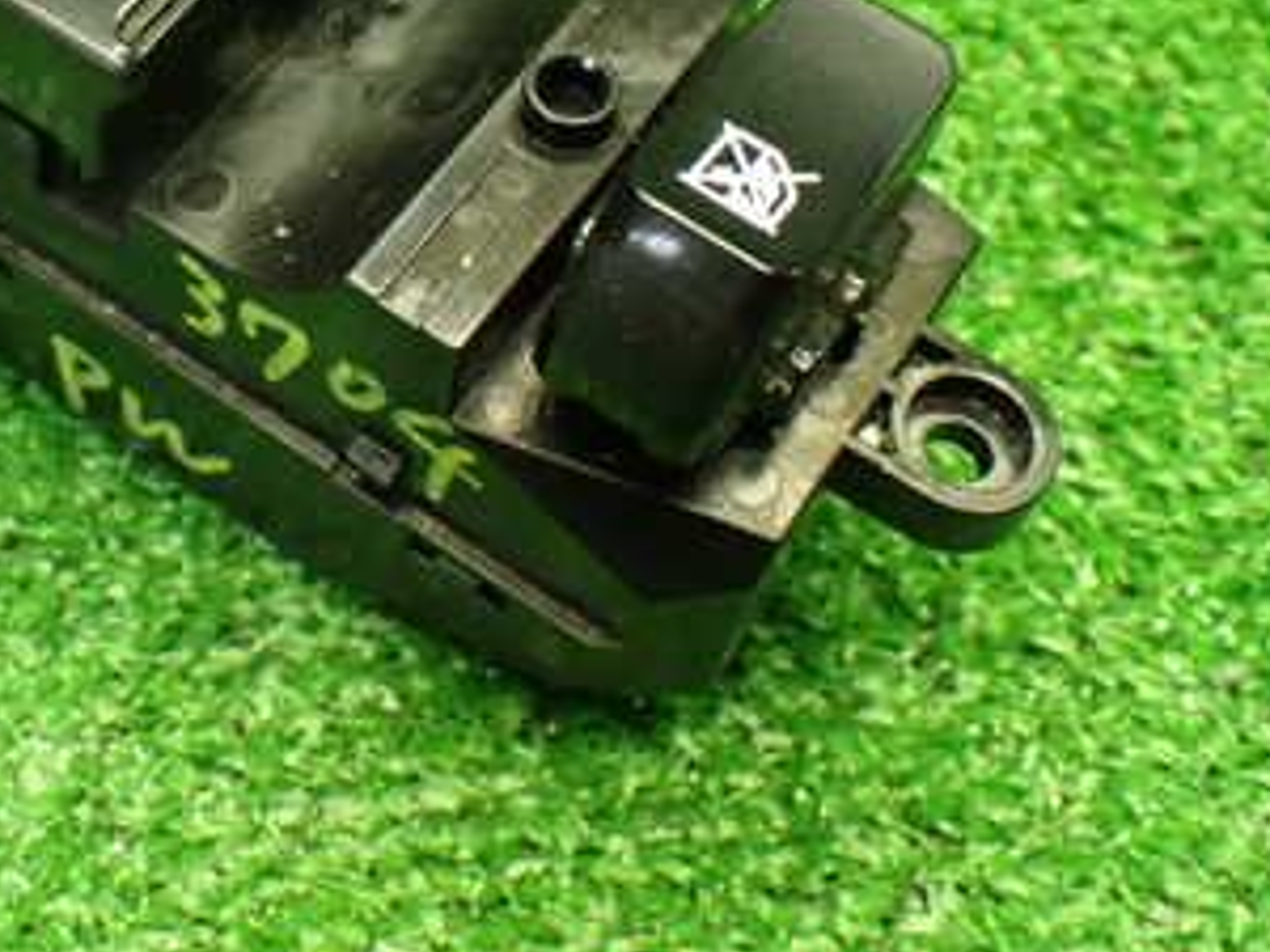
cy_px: 114
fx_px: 2201
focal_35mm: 60
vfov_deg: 23.8
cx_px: 233
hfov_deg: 31.3
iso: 800
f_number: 2.3
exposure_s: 1/100
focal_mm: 5.4
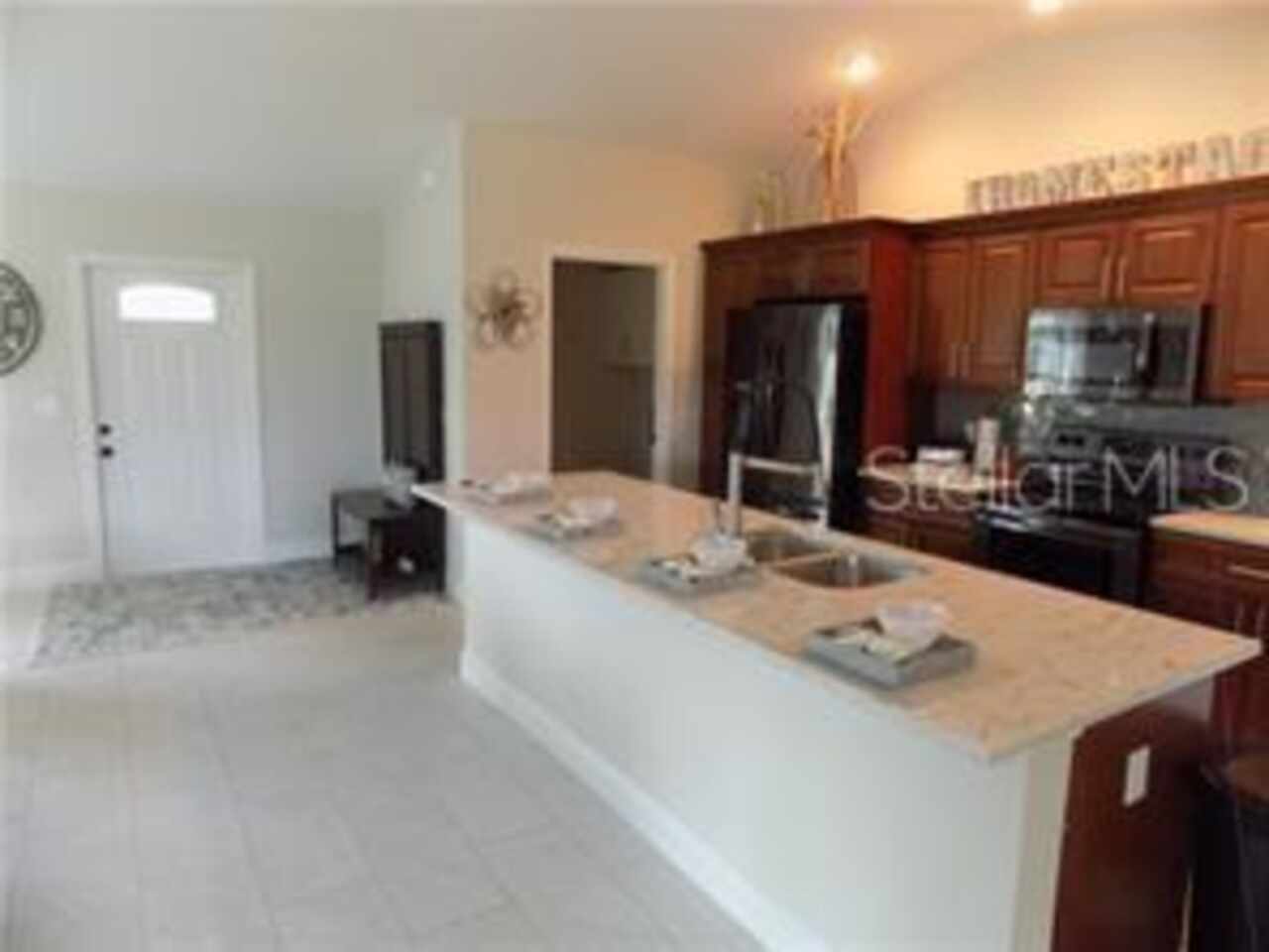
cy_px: 476
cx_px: 634
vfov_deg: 58.9
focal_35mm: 23
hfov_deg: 73.9
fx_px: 843
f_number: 3.1
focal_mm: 4
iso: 400
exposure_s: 1/20
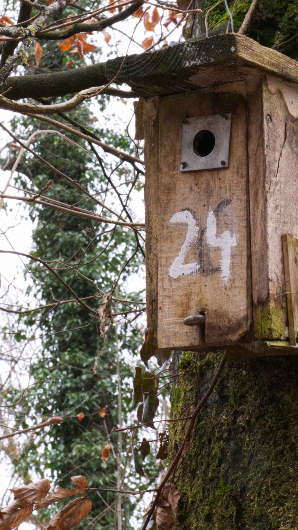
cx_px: 176
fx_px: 1363
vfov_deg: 22.0
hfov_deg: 12.5
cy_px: 247
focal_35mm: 97
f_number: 22
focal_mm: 50
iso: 3200
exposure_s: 1/60
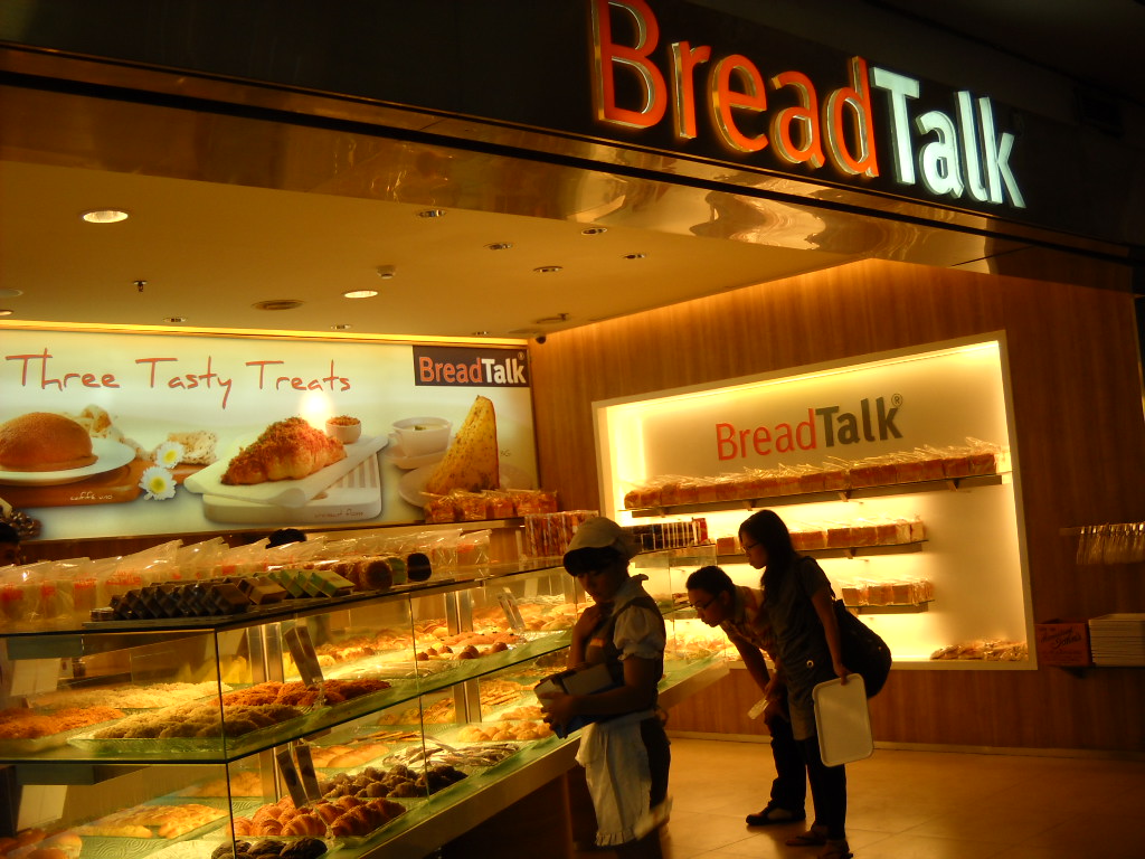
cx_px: 572
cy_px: 430
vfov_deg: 35.1
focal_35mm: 41
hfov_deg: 45.8
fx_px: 1356
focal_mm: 6.72
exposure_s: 1/60
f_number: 3.1
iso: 91
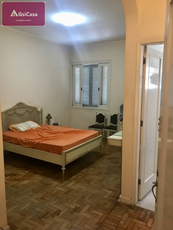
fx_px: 187
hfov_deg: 49.7
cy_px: 115
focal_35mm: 28
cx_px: 86
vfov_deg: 63.4
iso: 80
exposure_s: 1/15
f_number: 1.8
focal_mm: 3.99
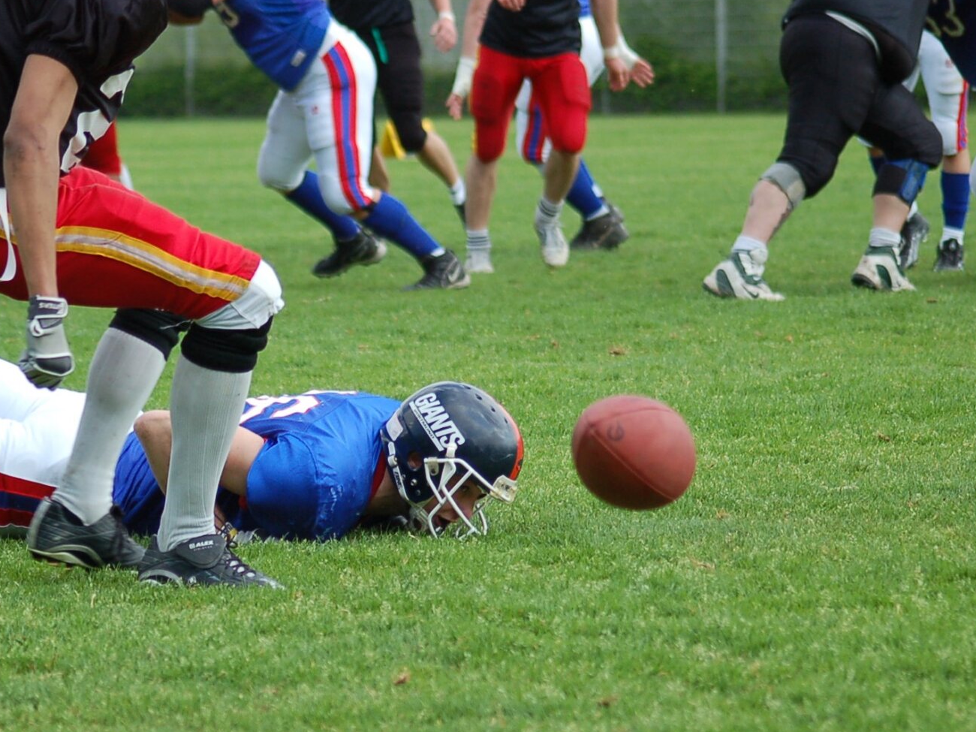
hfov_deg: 7.4
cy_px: 399
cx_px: 323
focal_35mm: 268
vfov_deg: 5.5
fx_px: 7556
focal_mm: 110
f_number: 4.2
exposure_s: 1/1000
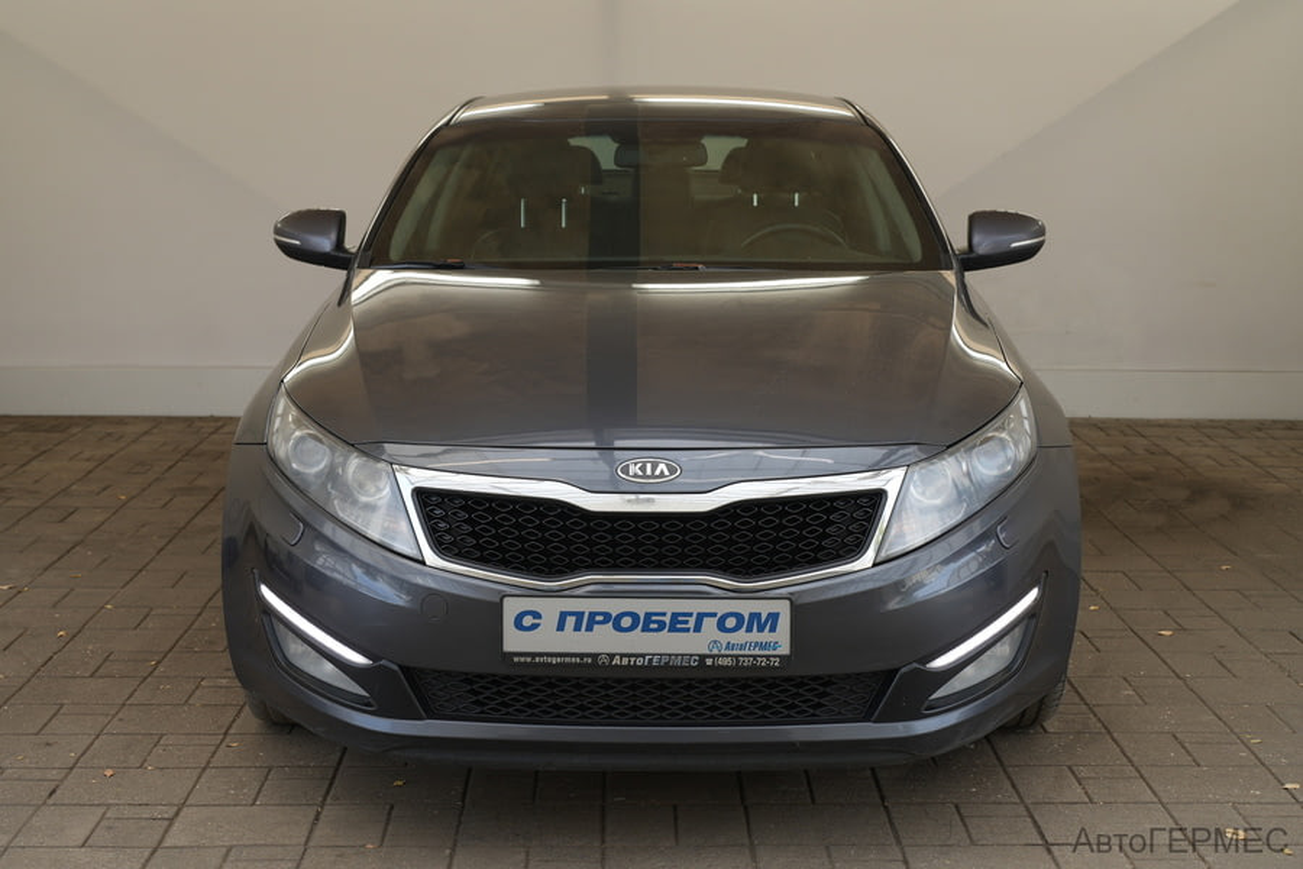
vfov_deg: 27.5
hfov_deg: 40.3
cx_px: 652
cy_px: 434
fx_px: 1773
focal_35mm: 49
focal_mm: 49
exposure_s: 1/60
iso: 100
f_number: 5.6
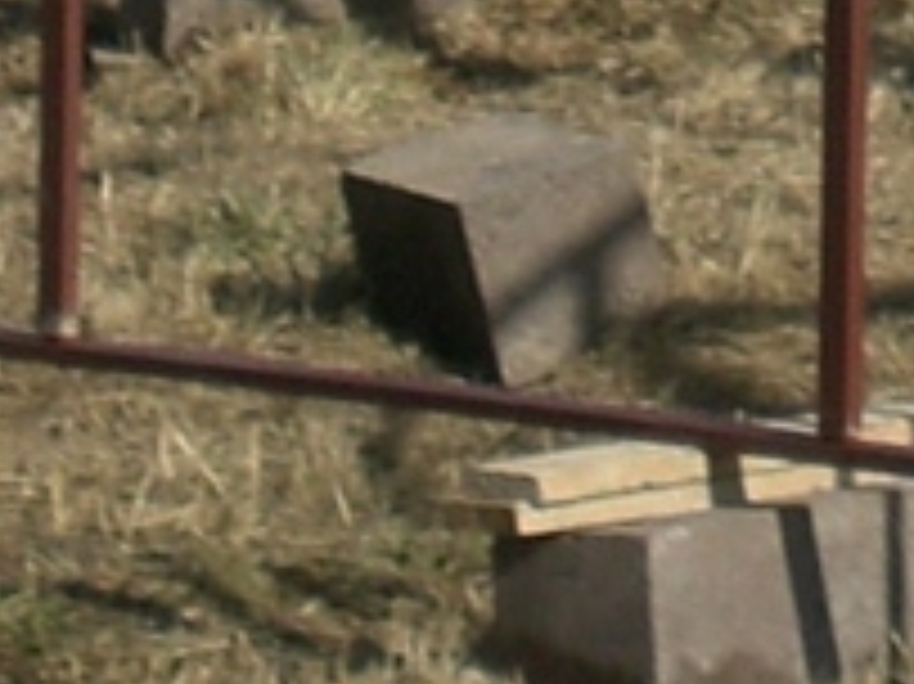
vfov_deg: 3.2
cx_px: 1225
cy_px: -866
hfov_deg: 4.2
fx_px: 12271
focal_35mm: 465
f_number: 5.7
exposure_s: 1/400
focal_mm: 10.4
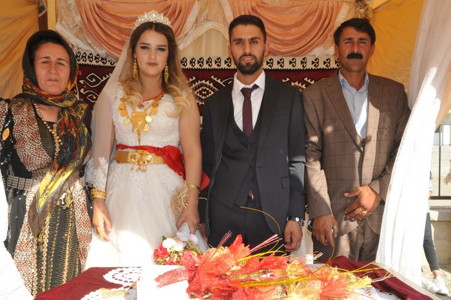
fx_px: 394
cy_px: 150
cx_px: 226
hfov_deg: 59.5
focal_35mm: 32
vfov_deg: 41.6
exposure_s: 1/200
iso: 1250
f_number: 25
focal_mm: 21
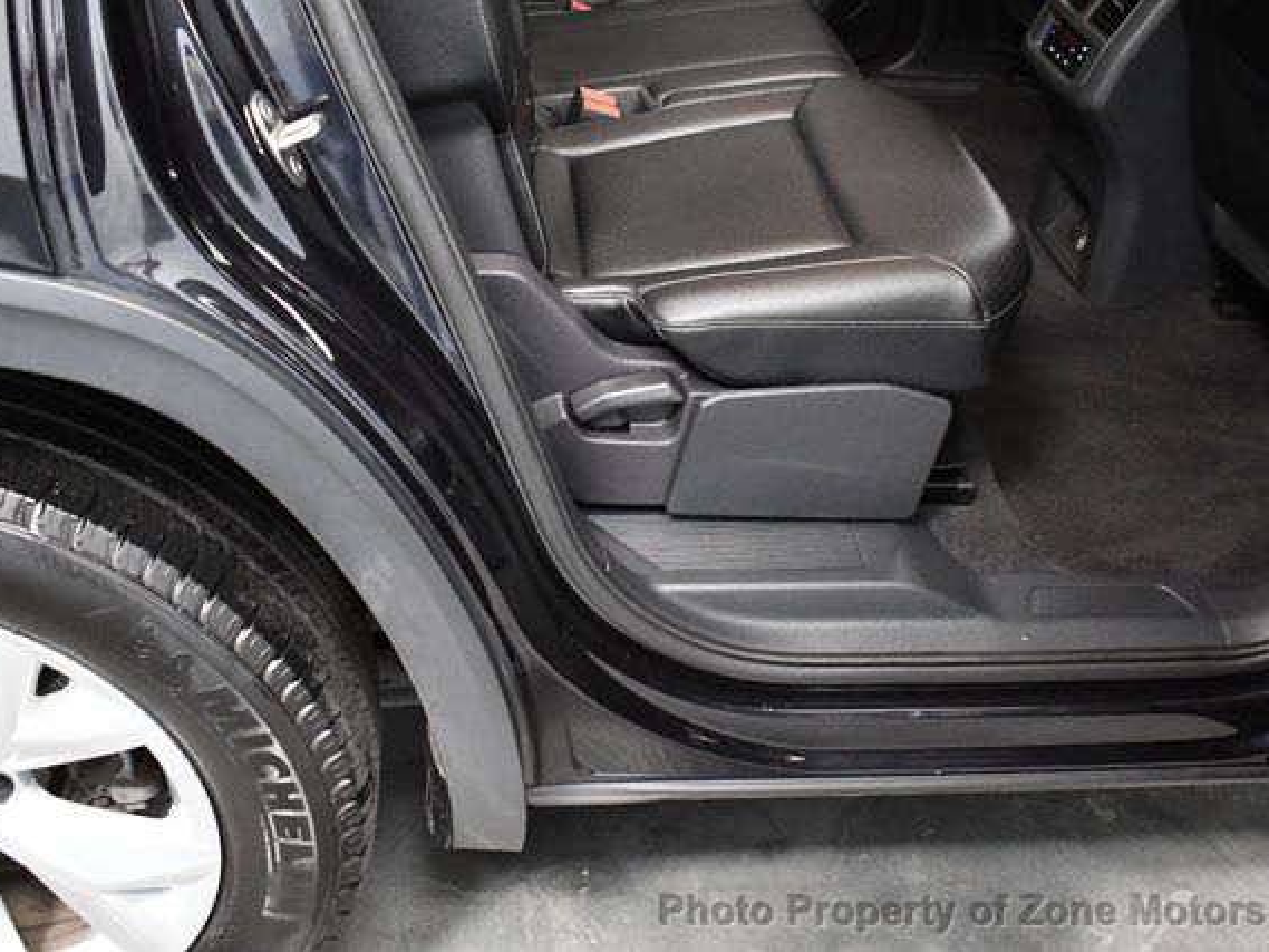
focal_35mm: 39
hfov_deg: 47.9
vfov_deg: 36.8
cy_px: 476
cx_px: 627
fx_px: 1430
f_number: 3.5
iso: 4000
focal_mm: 18
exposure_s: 1/60
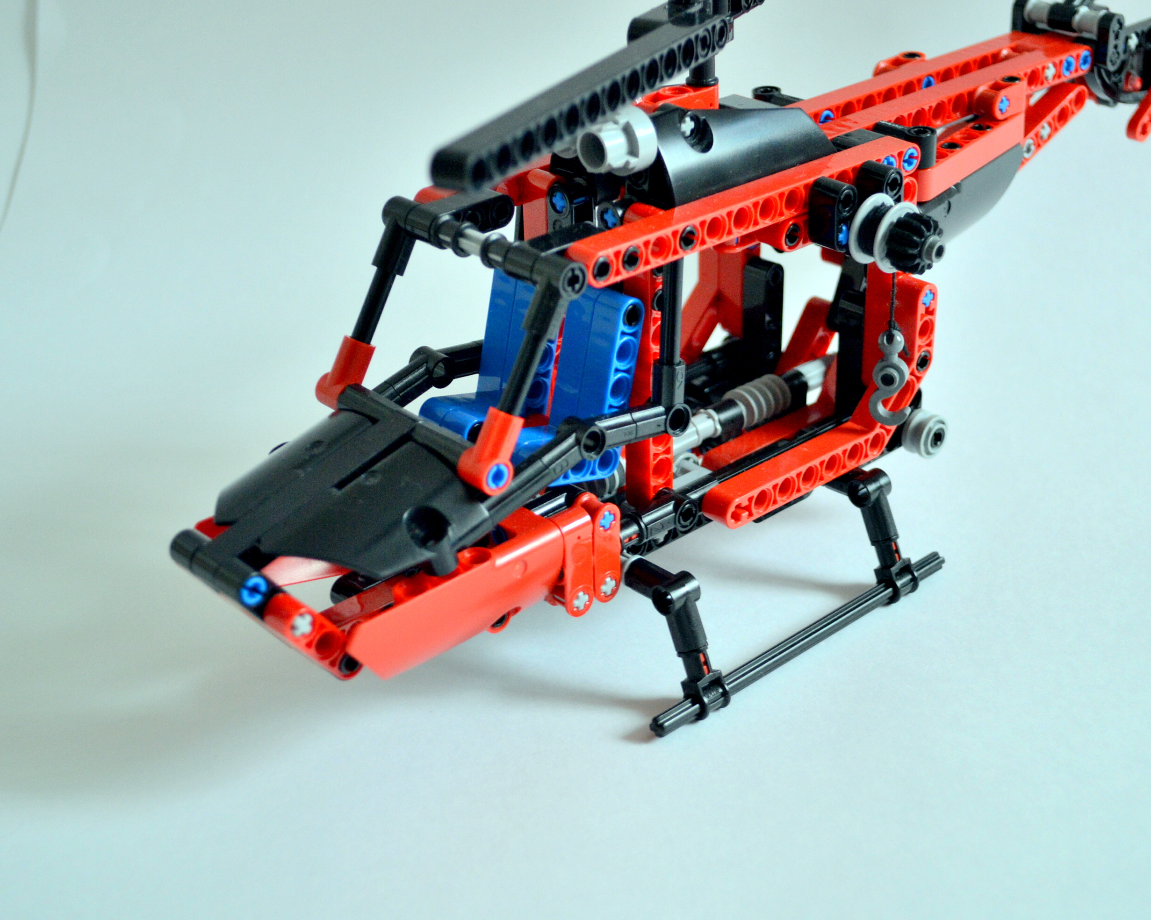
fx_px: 1873
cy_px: 463
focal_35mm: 55
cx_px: 676
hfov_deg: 34.1
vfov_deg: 27.6
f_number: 4.8
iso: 800
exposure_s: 1/13
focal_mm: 32
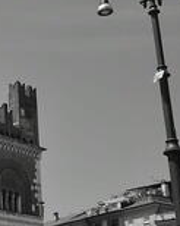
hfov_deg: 16.4
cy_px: 146
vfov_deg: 21.7
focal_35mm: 88
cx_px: -63
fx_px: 587
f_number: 14
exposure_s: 1/250
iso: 160
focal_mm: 24
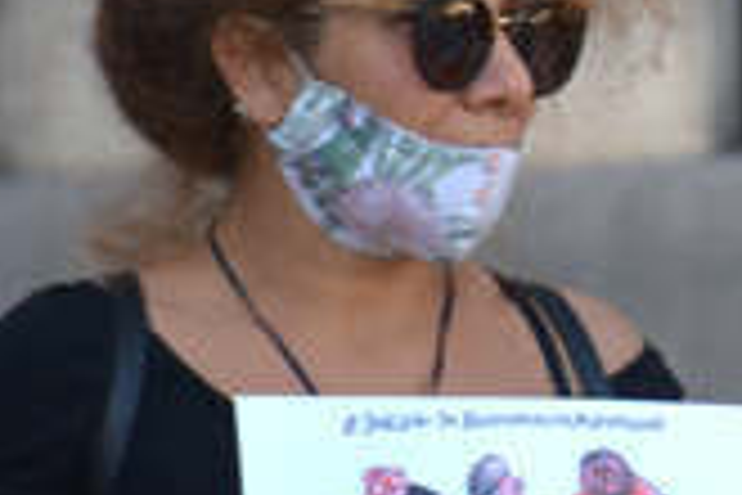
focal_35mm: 791
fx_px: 16302
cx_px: 1210
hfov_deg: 2.6
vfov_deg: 1.7
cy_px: 326
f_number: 5.6
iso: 160
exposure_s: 1/100
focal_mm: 140
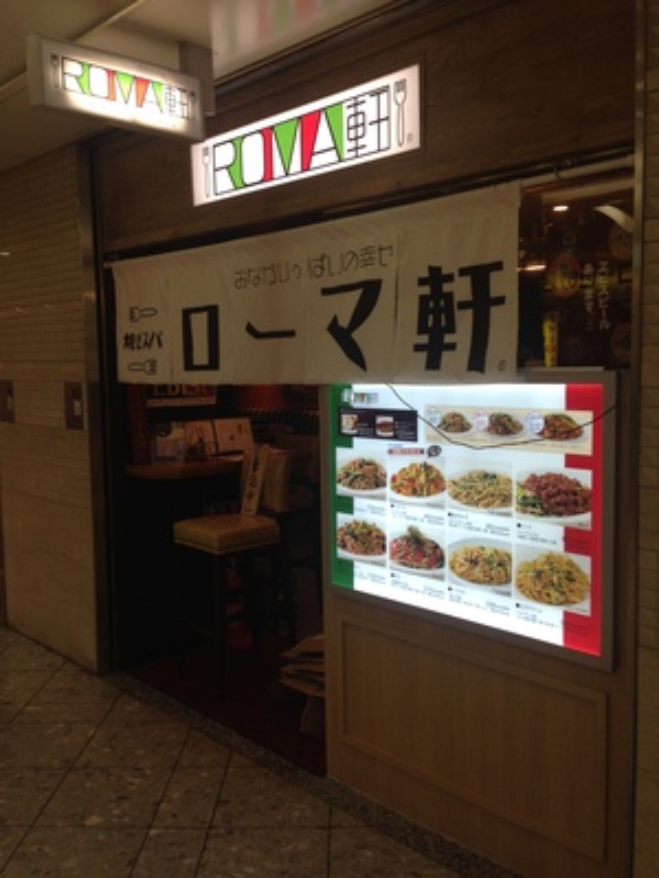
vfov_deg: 55.4
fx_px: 838
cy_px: 439
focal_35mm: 33
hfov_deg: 42.9
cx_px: 330
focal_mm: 4.12
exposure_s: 1/60
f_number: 2.4
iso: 50
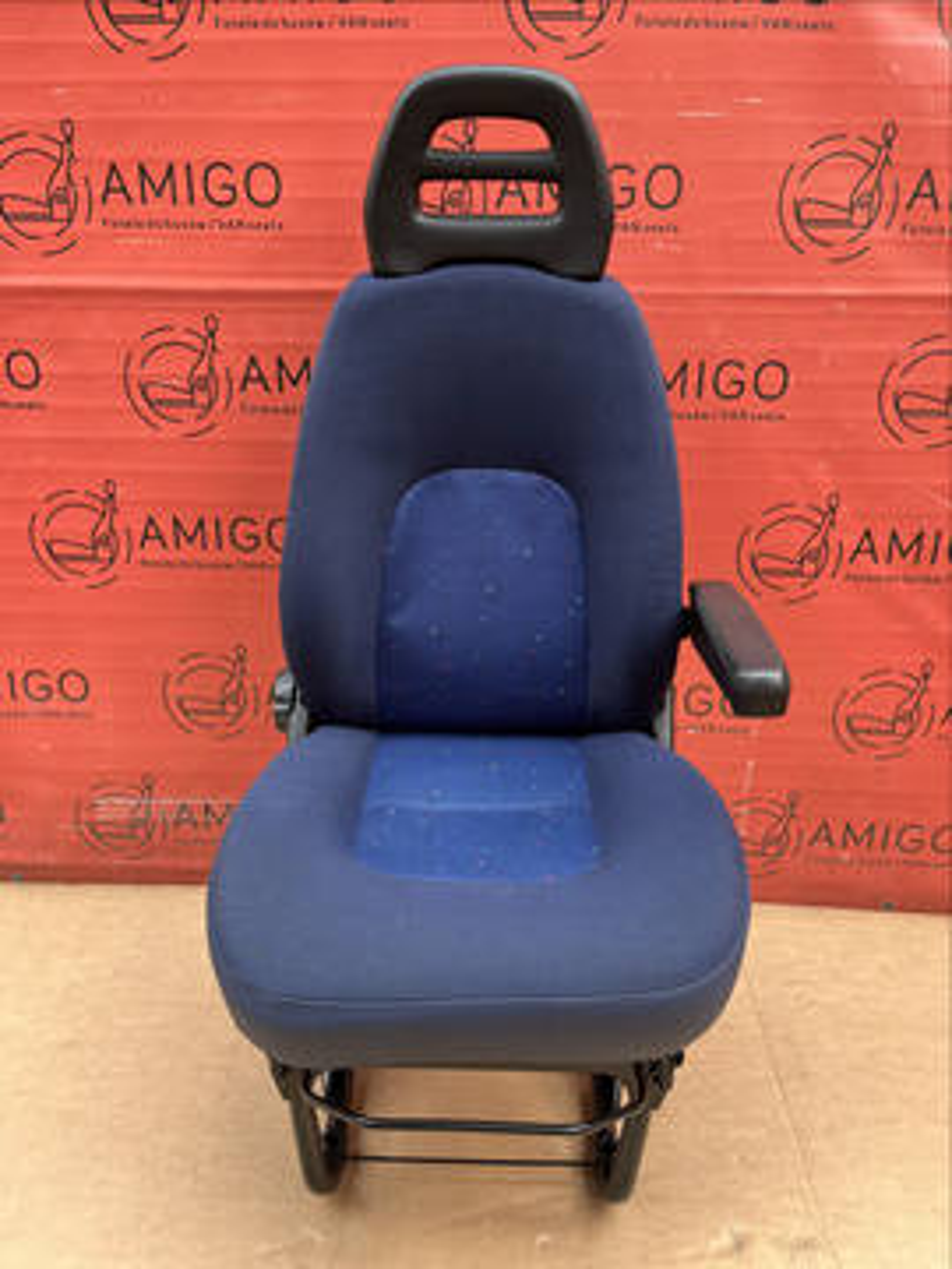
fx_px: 953
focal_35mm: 26
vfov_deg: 67.3
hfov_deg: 53.1
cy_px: 634
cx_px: 476
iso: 40
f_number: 1.6
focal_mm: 5.1
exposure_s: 1/122
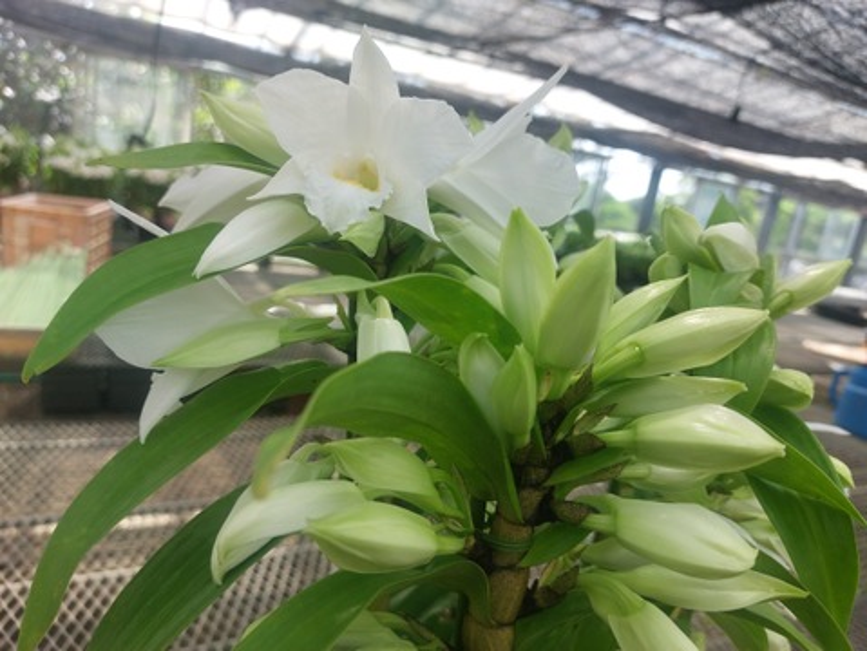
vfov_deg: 56.9
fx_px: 602
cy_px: 326
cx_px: 434
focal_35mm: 24
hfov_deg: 71.6
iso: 25
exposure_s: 1/171
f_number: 1.8
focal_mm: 5.23
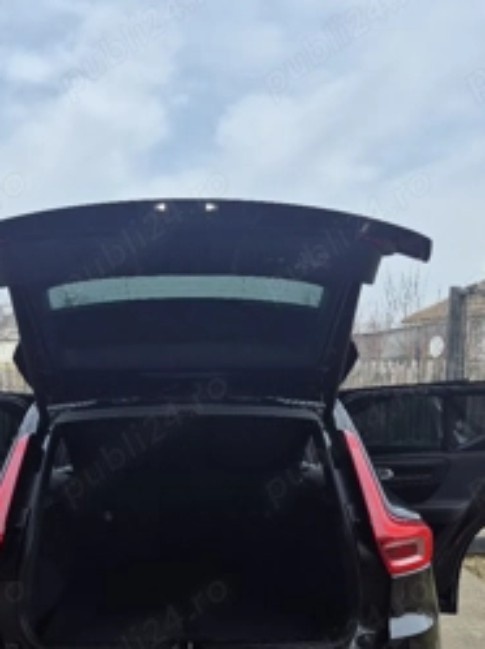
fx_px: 693
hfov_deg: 38.4
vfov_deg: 48.7
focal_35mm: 37
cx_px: 196
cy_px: 469
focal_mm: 5.4
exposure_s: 1/833
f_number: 1.8
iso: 25
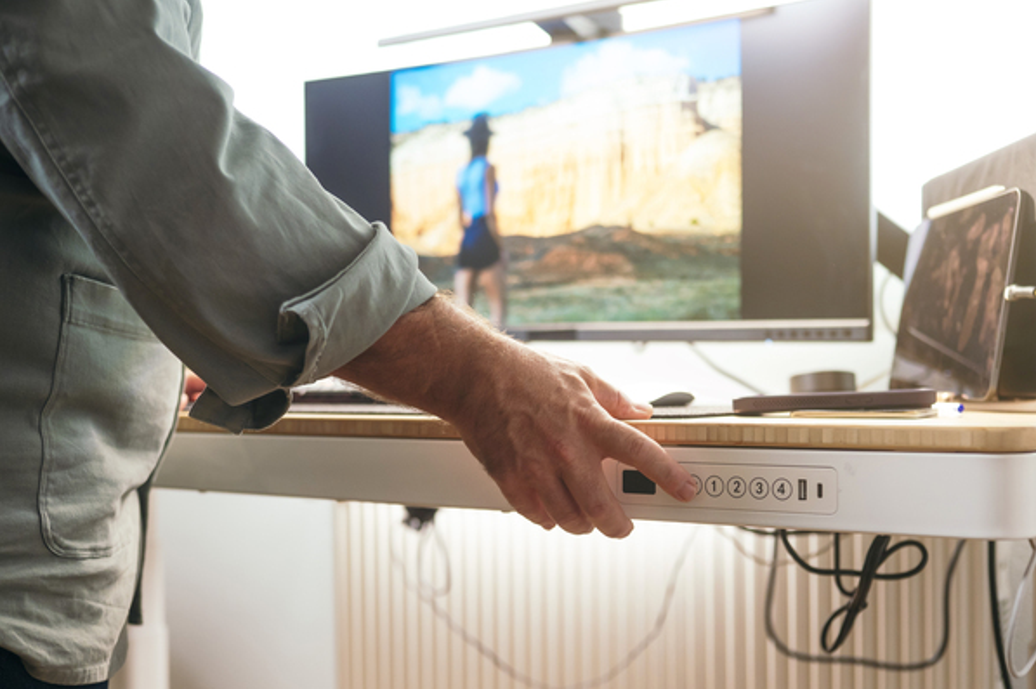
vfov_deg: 30.4
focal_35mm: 44
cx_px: 581
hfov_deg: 44.4
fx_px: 1265
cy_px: 388
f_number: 2.5
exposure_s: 1/160
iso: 1250
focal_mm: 35
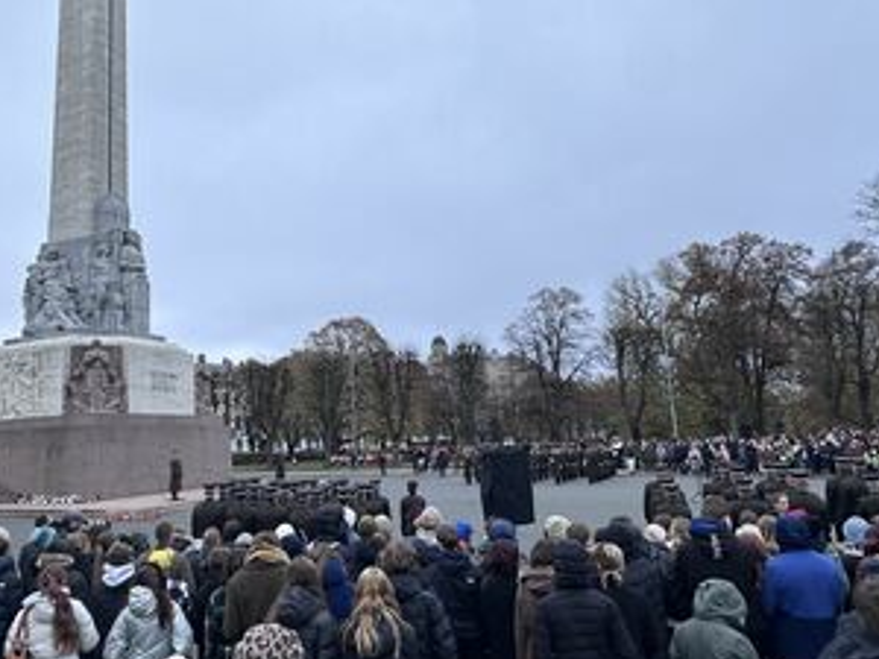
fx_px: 711
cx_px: 352
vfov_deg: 49.7
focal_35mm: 28
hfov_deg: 62.9
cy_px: 328
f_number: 2.2
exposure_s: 1/359
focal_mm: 2.22
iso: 40
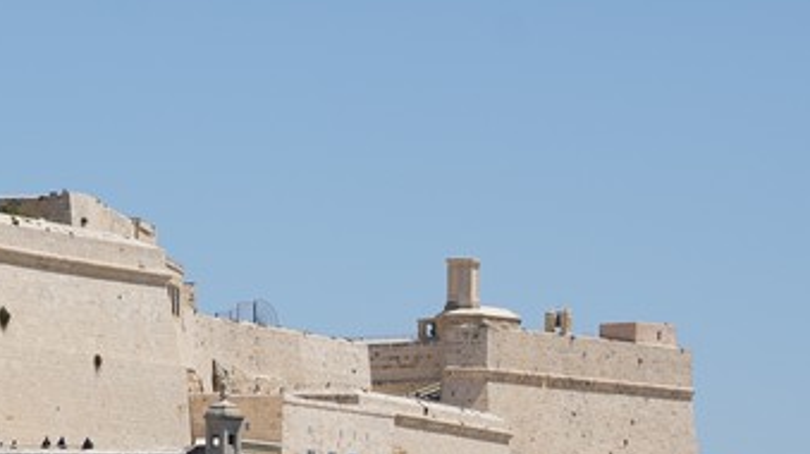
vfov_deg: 5.5
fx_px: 4700
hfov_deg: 9.7
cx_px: -189
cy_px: 476
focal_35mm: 219
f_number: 8
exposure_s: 1/500
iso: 100
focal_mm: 59
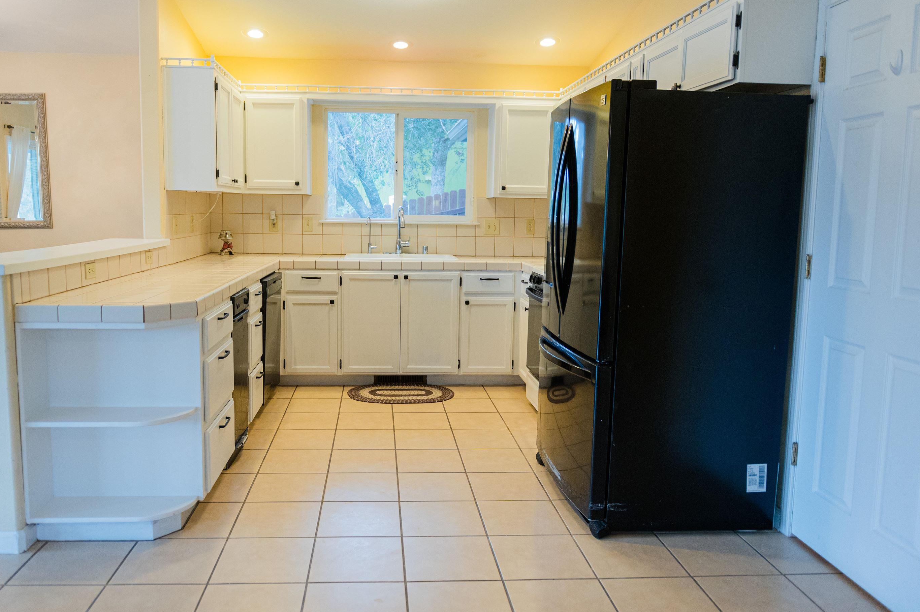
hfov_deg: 67.3
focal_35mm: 27
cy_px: 284
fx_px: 689
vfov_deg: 47.8
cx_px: 417
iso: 2500
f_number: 2.8
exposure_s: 1/250
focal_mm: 24
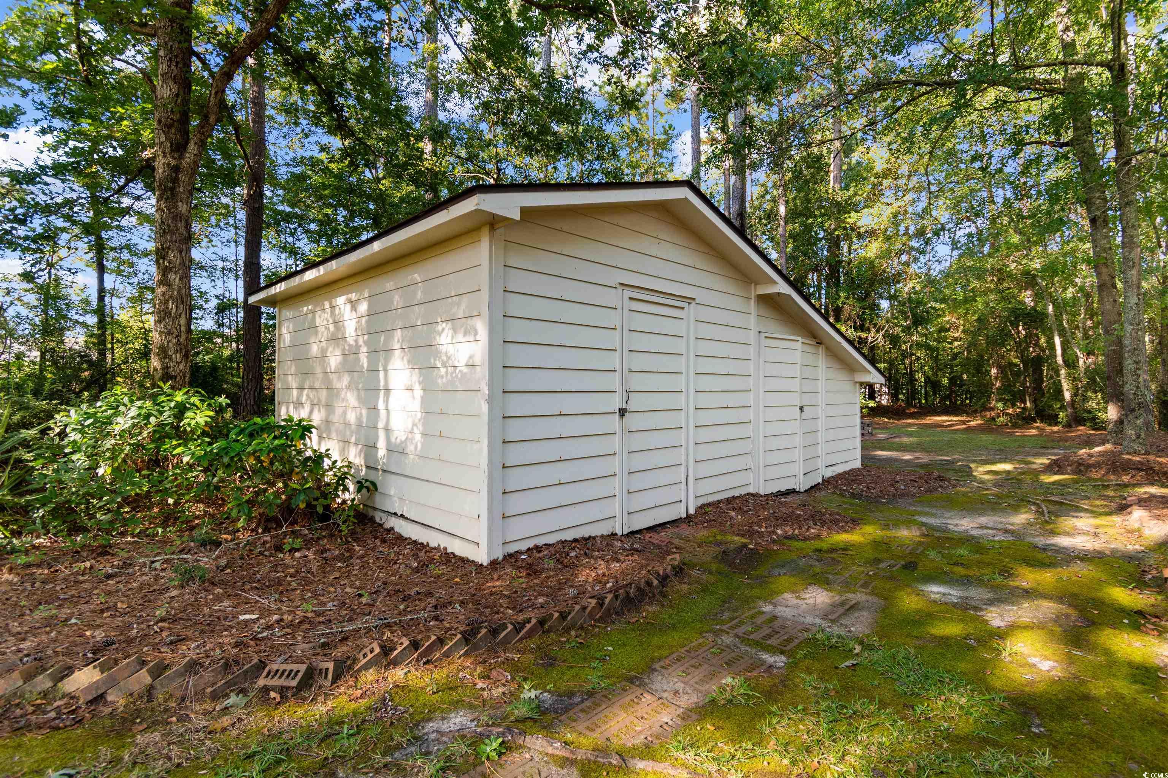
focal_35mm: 16
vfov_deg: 73.7
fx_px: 519
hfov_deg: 96.7
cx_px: 584
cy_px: 389
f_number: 4.8
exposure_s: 1/20
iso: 100
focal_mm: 11
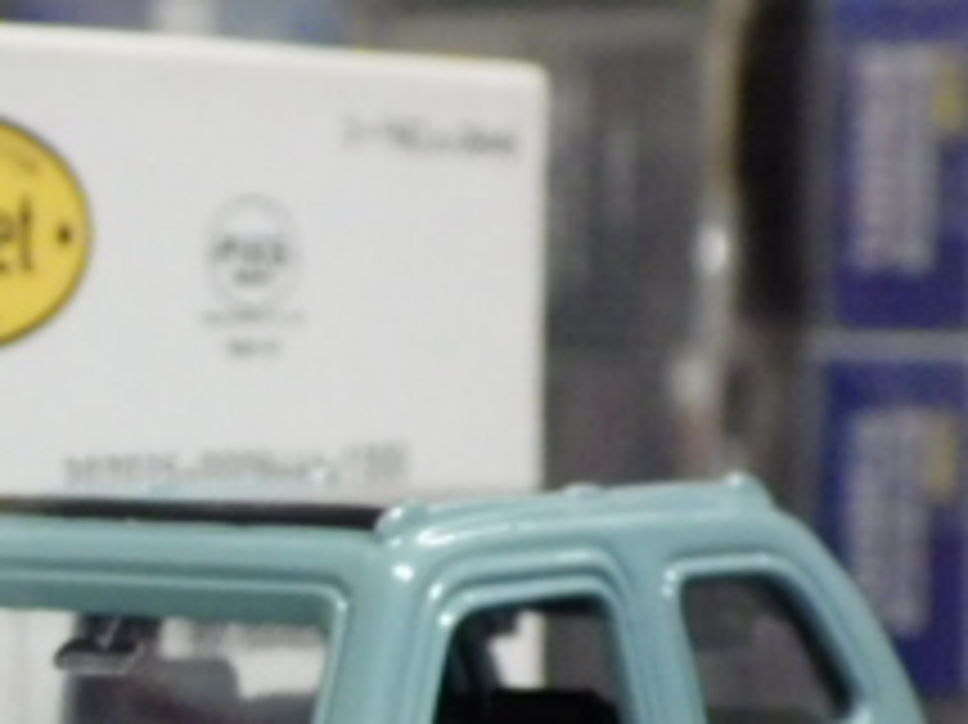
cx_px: -284
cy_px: 773
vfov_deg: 9.9
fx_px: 4164
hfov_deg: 12.8
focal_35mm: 149
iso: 800
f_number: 3.8
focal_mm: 9
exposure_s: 1/50
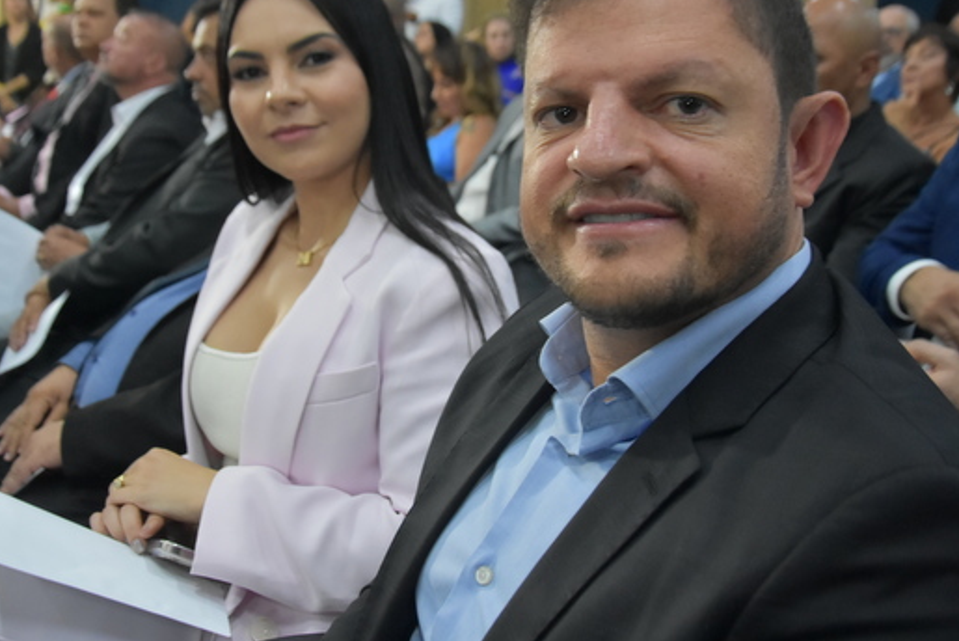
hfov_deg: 47.3
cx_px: 438
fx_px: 1093
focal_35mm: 41
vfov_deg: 32.6
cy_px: 266
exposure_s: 1/60
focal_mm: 22
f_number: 4
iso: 3200
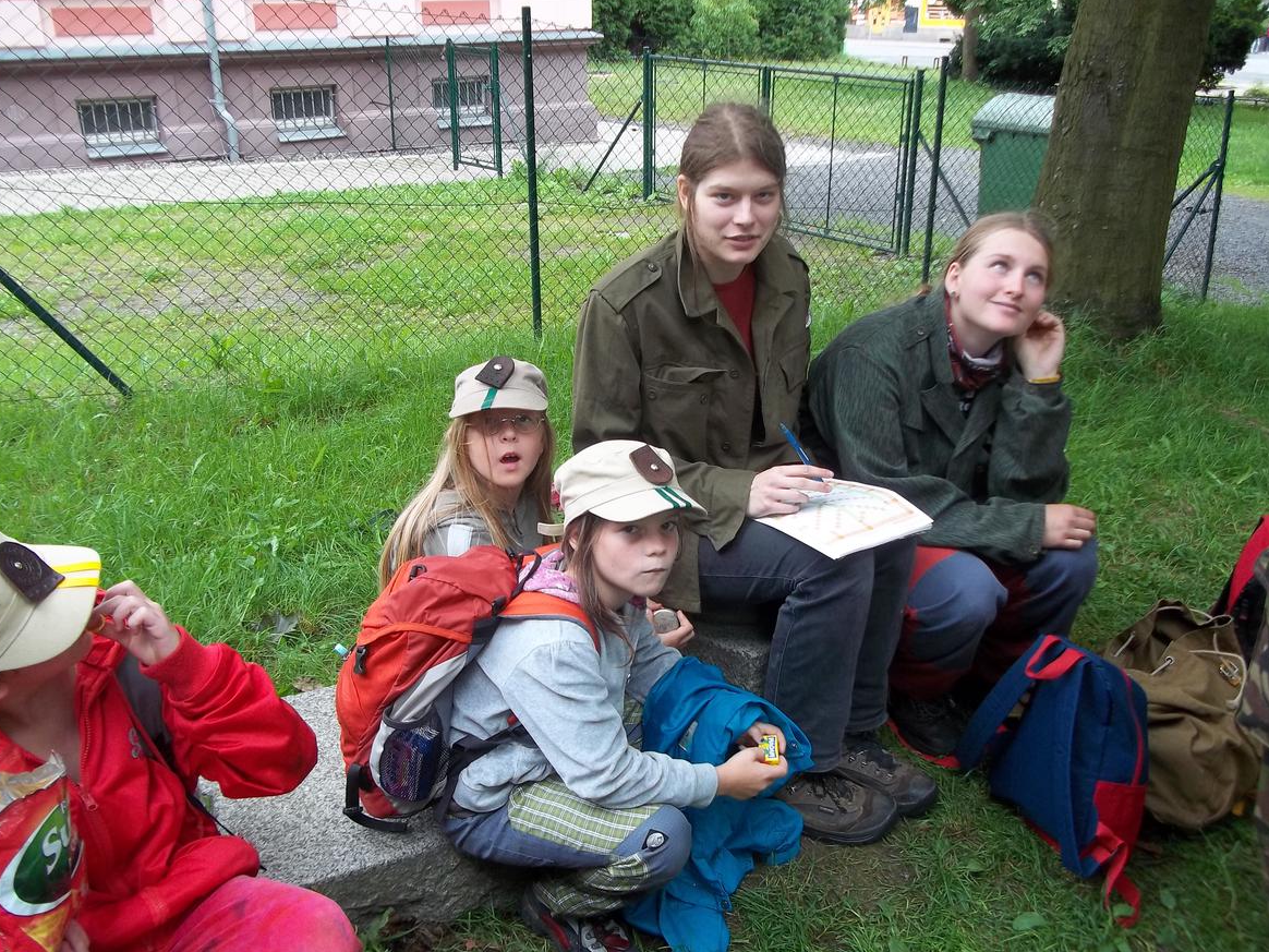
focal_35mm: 33
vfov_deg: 42.9
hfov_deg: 55.4
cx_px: 638
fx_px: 1210
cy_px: 484
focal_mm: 5.7
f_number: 2.9
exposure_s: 1/125
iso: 80
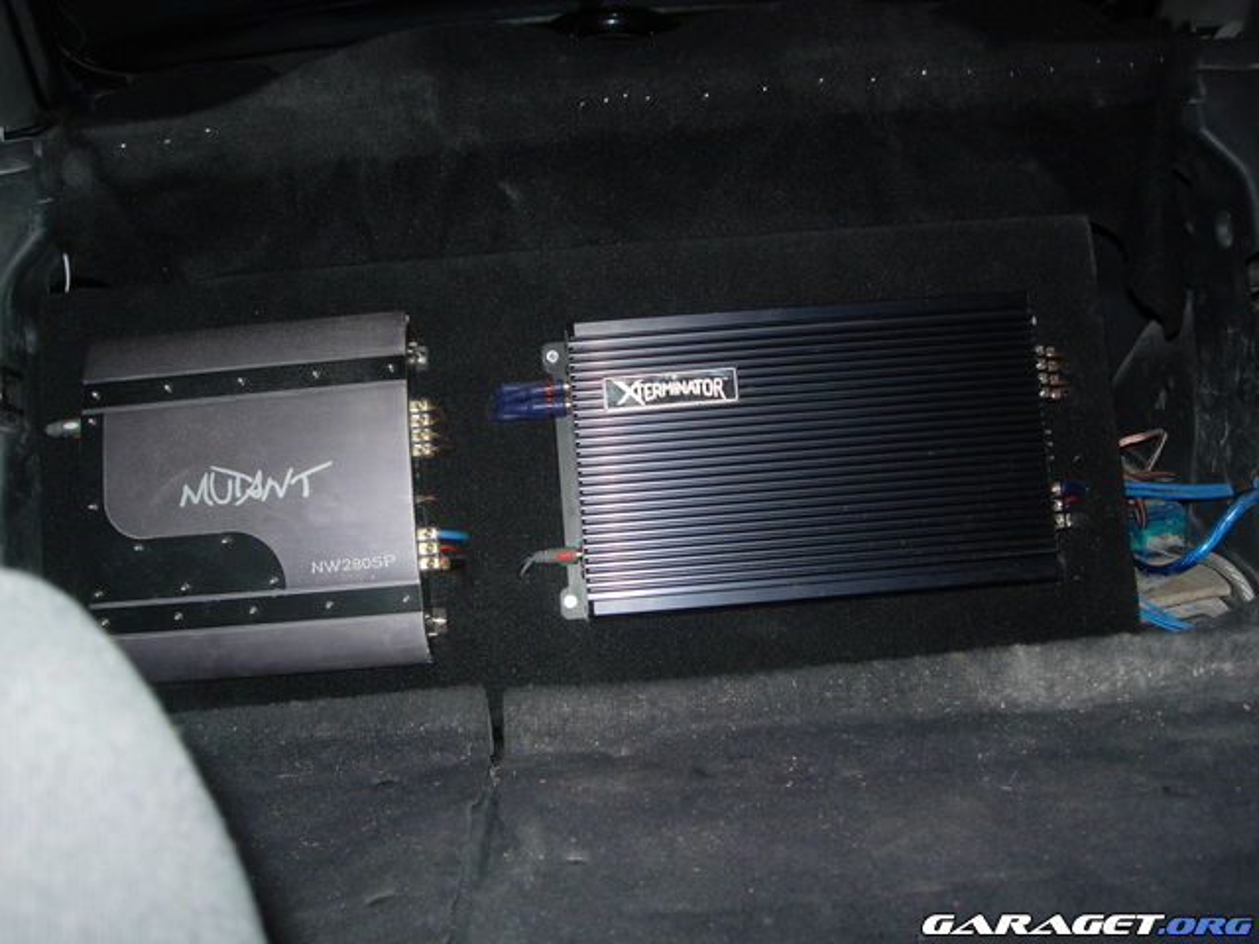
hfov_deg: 49.0
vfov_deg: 37.7
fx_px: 1382
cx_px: 630
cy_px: 472
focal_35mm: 38
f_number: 2.8
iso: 79
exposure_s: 1/64
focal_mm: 7.8
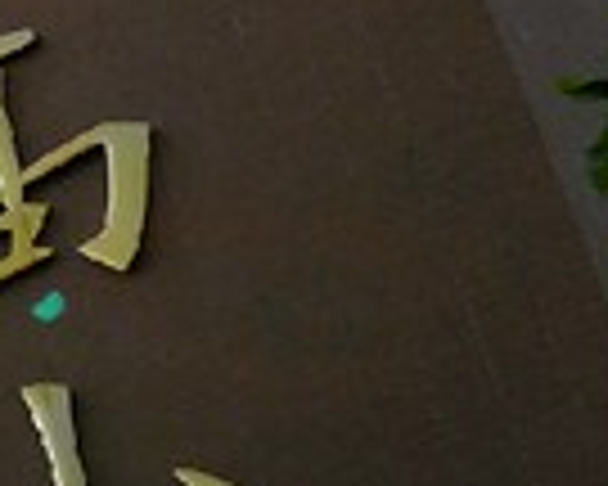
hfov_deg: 9.3
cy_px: 128
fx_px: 3167
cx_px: -1049
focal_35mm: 176
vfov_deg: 8.8
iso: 50
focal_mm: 3.95
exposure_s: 1/1572
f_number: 2.2
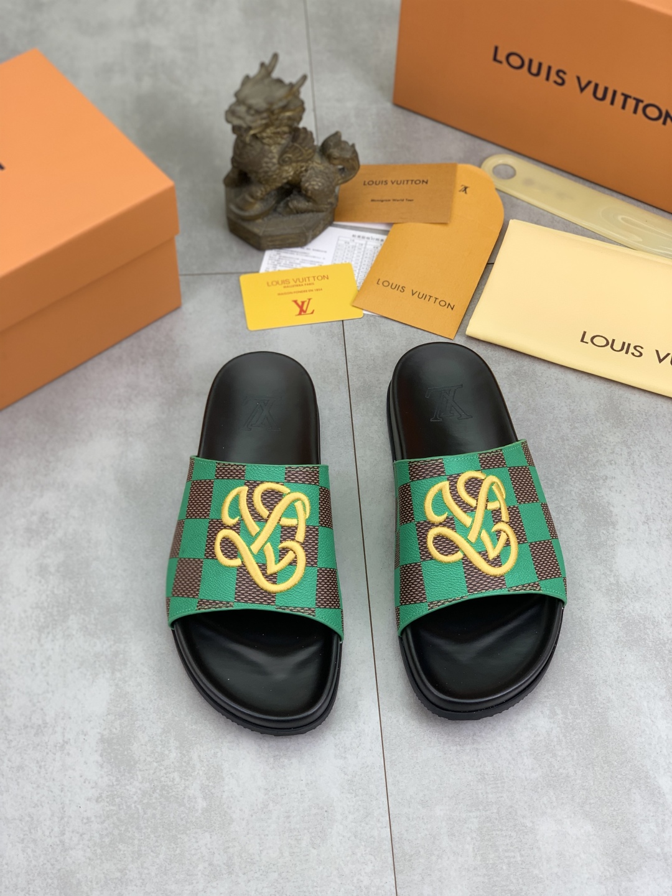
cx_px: 336
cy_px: 448
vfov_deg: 36.8
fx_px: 1346
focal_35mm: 52
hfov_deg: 28.0
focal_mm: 6
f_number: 2.4
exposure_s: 1/100
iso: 25
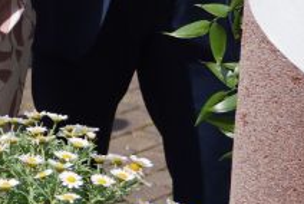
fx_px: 1708
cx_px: -565
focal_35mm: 202
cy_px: -9
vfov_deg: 6.8
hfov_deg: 8.7
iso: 100
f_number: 5
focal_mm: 33
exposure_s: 1/640
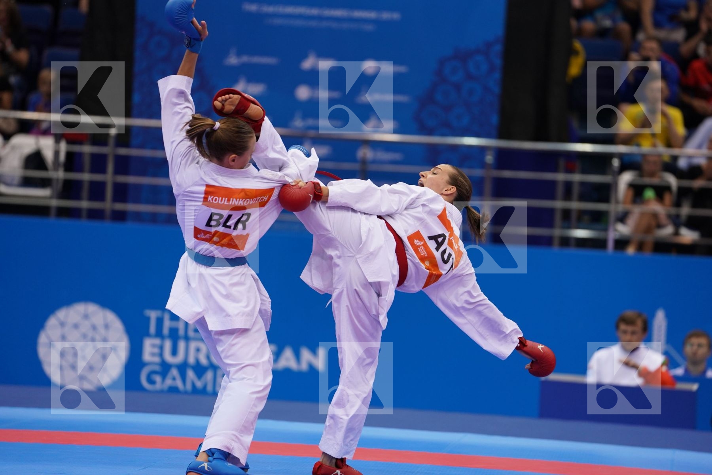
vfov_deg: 6.9
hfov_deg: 10.3
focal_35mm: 200
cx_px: 356
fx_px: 3955
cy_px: 238
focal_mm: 200
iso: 1250
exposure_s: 1/1000
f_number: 2.8
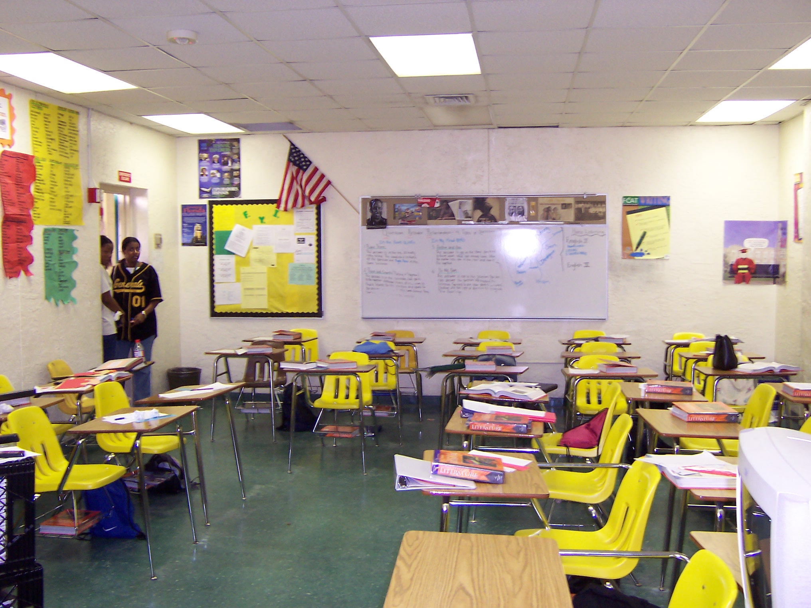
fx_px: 843
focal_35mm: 36
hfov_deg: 51.4
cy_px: 304
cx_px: 406
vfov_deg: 39.7
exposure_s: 1/15
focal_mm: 5.6
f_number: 2.8
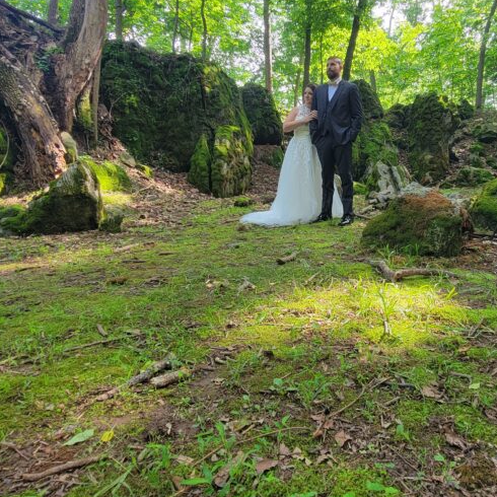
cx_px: 325
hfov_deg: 63.6
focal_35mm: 24
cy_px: 198
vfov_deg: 64.4
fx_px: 390
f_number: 2.2
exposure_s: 1/120
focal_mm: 2.2
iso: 80
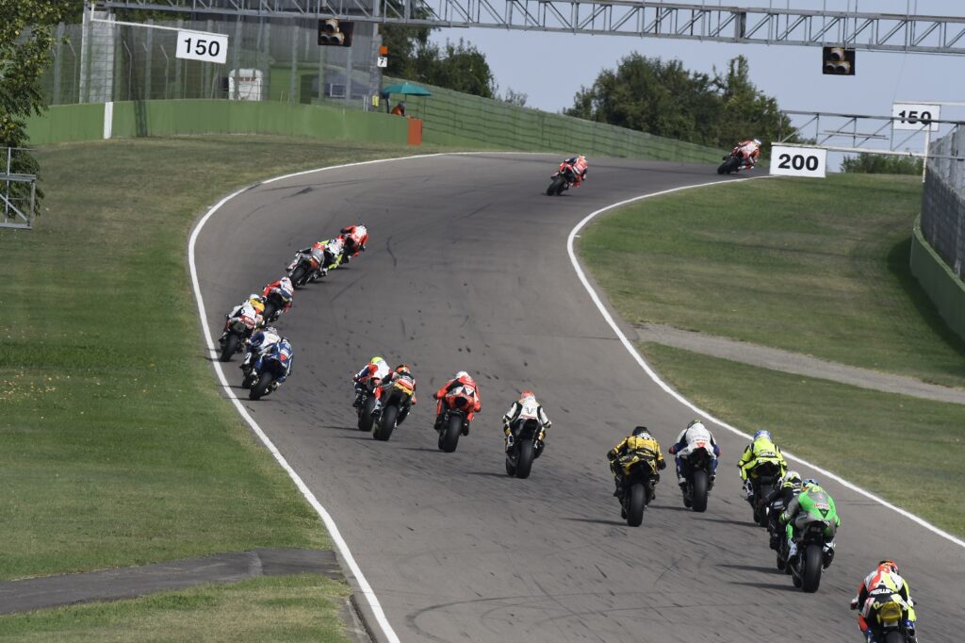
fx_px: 15273
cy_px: 322
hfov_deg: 3.6
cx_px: 482
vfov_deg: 2.4
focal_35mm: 570
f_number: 9
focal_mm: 380
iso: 400
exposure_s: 1/1000
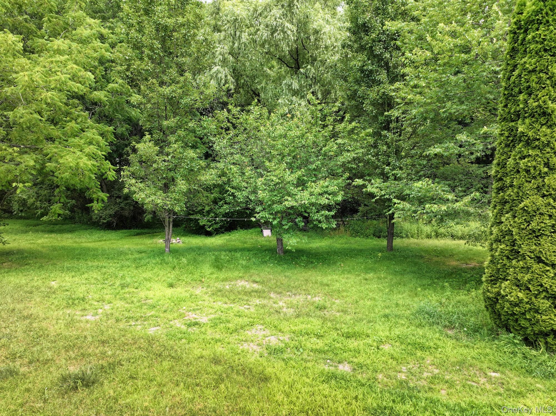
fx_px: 385
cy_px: 208
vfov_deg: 56.8
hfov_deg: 71.6
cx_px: 278
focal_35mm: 24
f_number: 2.8
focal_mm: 12.29
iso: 100
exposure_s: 1/500
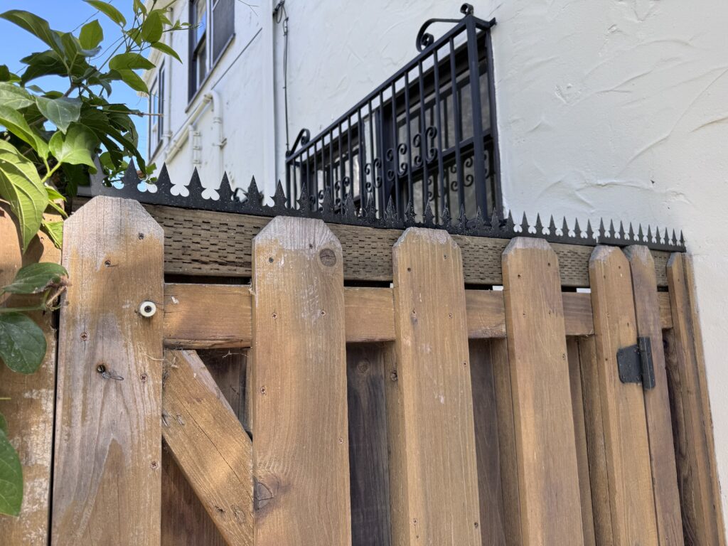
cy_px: 273
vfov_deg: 56.8
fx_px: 505
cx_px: 364
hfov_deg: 71.6
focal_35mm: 24
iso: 80
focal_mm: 6.86
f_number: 1.78
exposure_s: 1/428
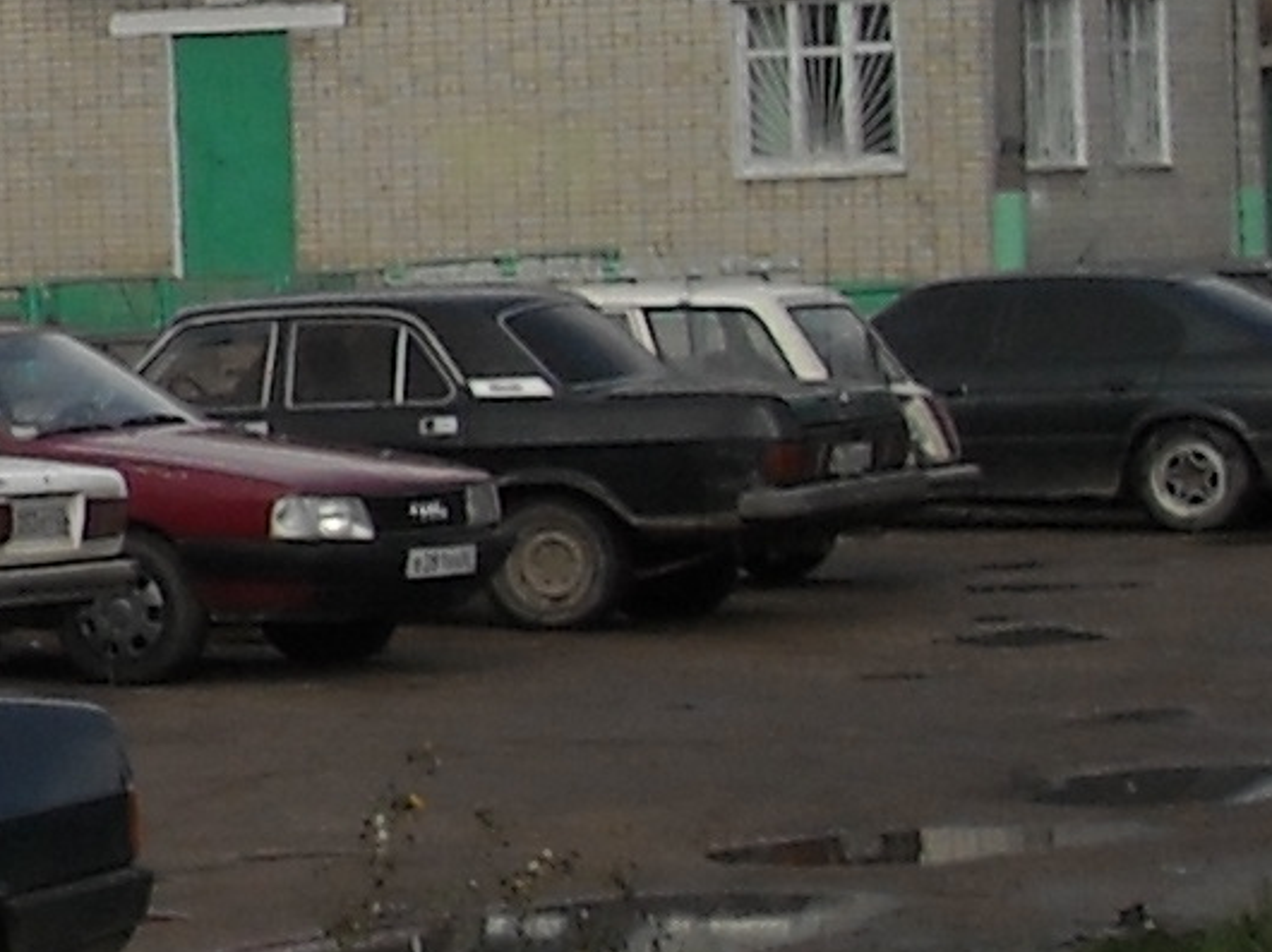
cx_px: -2309
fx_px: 7456
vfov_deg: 7.3
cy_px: -165
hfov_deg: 8.4
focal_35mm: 203
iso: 64
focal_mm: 5.7
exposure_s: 1/296
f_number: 5.6
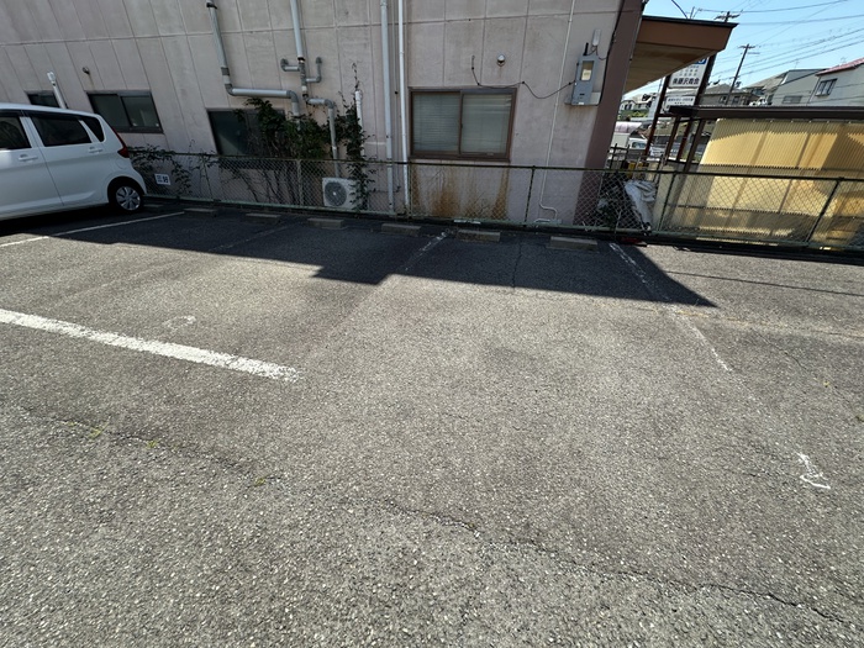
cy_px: 324
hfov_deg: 102.1
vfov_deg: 85.7
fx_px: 349
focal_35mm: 14
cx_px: 432
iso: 40
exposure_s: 1/1147
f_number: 2.2
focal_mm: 2.22
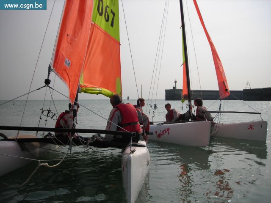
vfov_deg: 37.7
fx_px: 297
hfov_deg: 49.0
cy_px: 102
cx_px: 136
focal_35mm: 38
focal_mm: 6.3
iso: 50
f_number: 6.4
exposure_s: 1/374
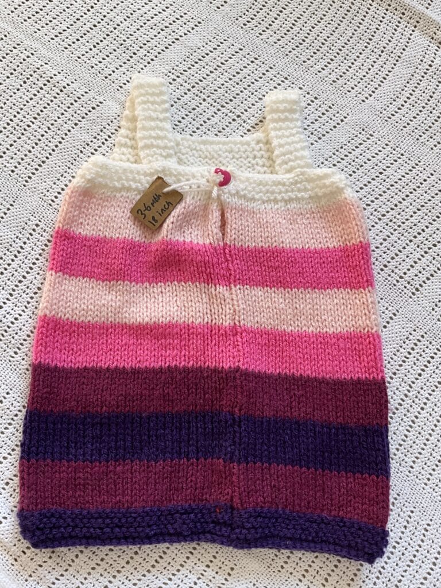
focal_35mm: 29
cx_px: 220
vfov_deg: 61.7
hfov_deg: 48.2
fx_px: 493
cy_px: 294
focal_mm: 3
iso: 40
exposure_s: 1/122
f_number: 1.8
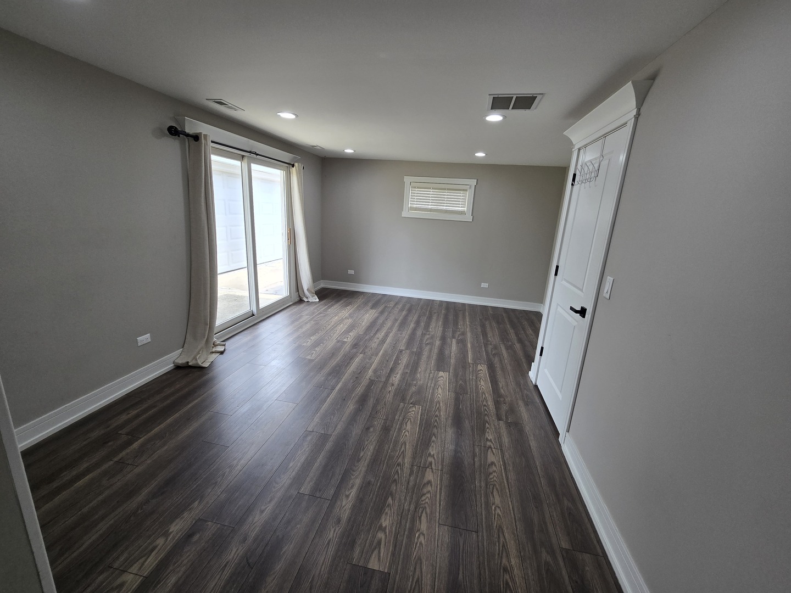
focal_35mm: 13
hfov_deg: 106.2
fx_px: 297
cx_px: 396
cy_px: 296
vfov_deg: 89.9
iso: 80
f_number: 2.2
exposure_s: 1/120
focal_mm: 2.2
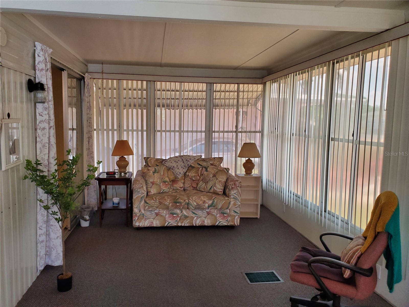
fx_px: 307
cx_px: 204
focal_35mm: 26
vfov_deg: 53.1
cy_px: 154
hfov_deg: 67.3
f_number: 2.4
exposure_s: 1/120
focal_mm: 4.3
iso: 200
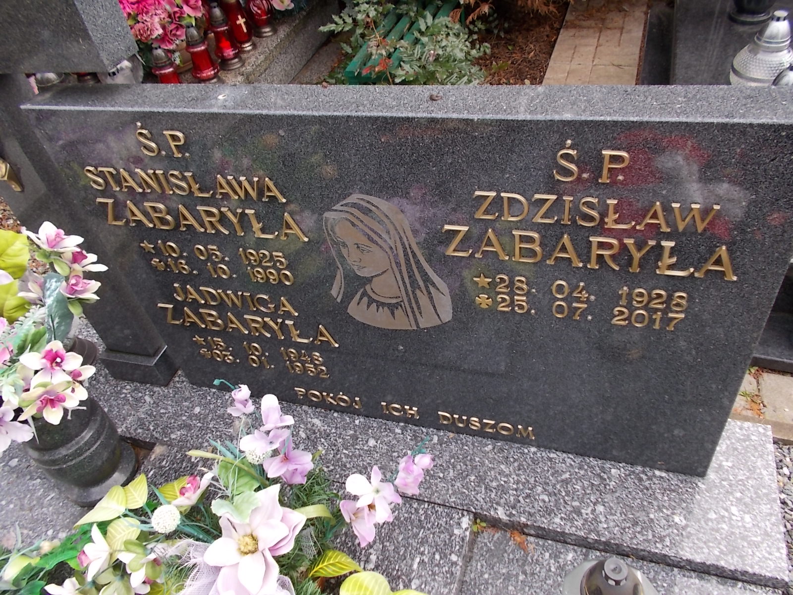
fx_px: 596
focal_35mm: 26
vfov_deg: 53.1
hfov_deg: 67.3
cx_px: 396
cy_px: 298
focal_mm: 4.6
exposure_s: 1/125
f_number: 3.2
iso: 80
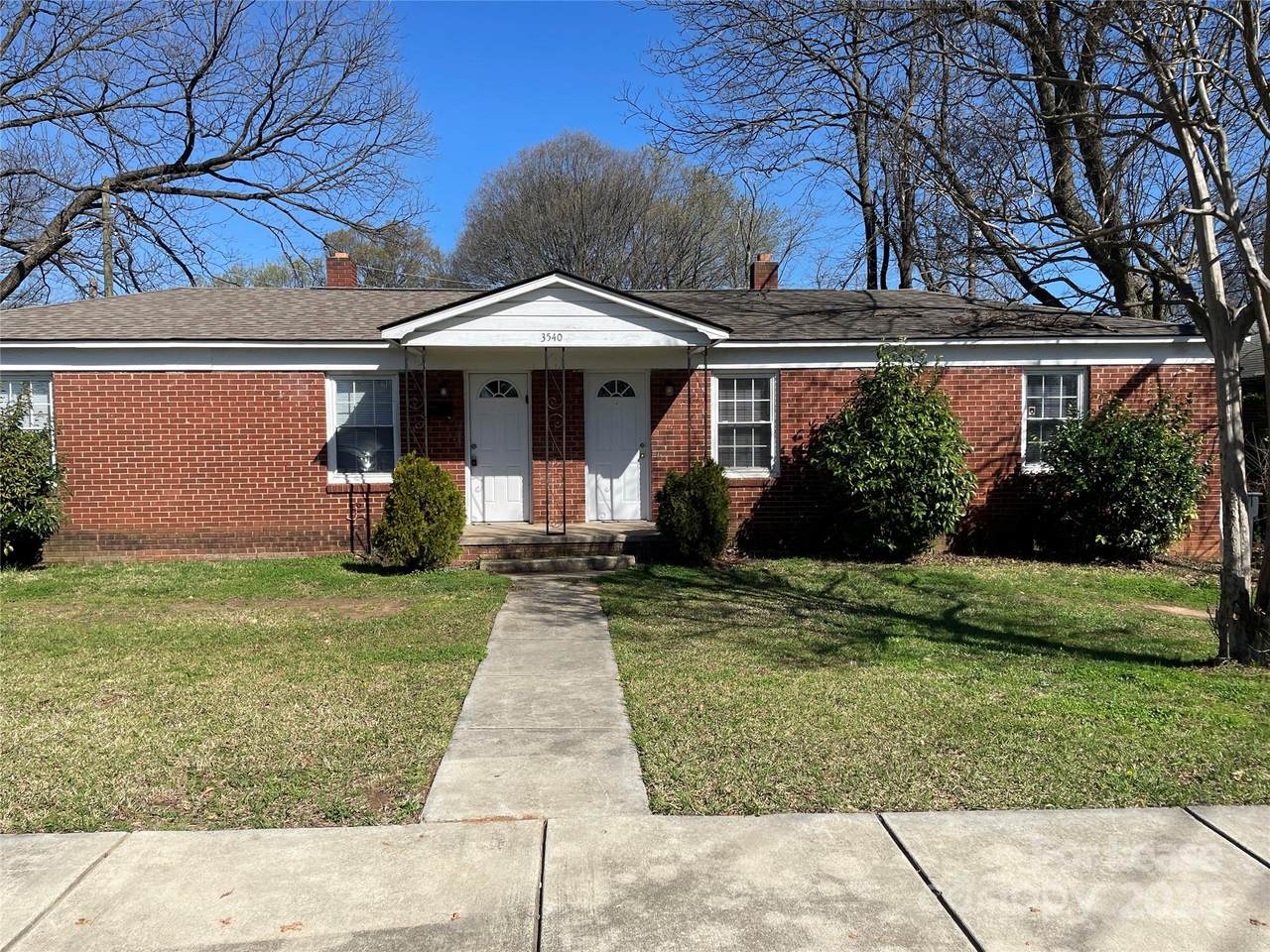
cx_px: 635
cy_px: 476
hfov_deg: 67.3
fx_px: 954
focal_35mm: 26
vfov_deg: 53.1
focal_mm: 4.2
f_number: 1.6
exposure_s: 1/3205
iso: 32
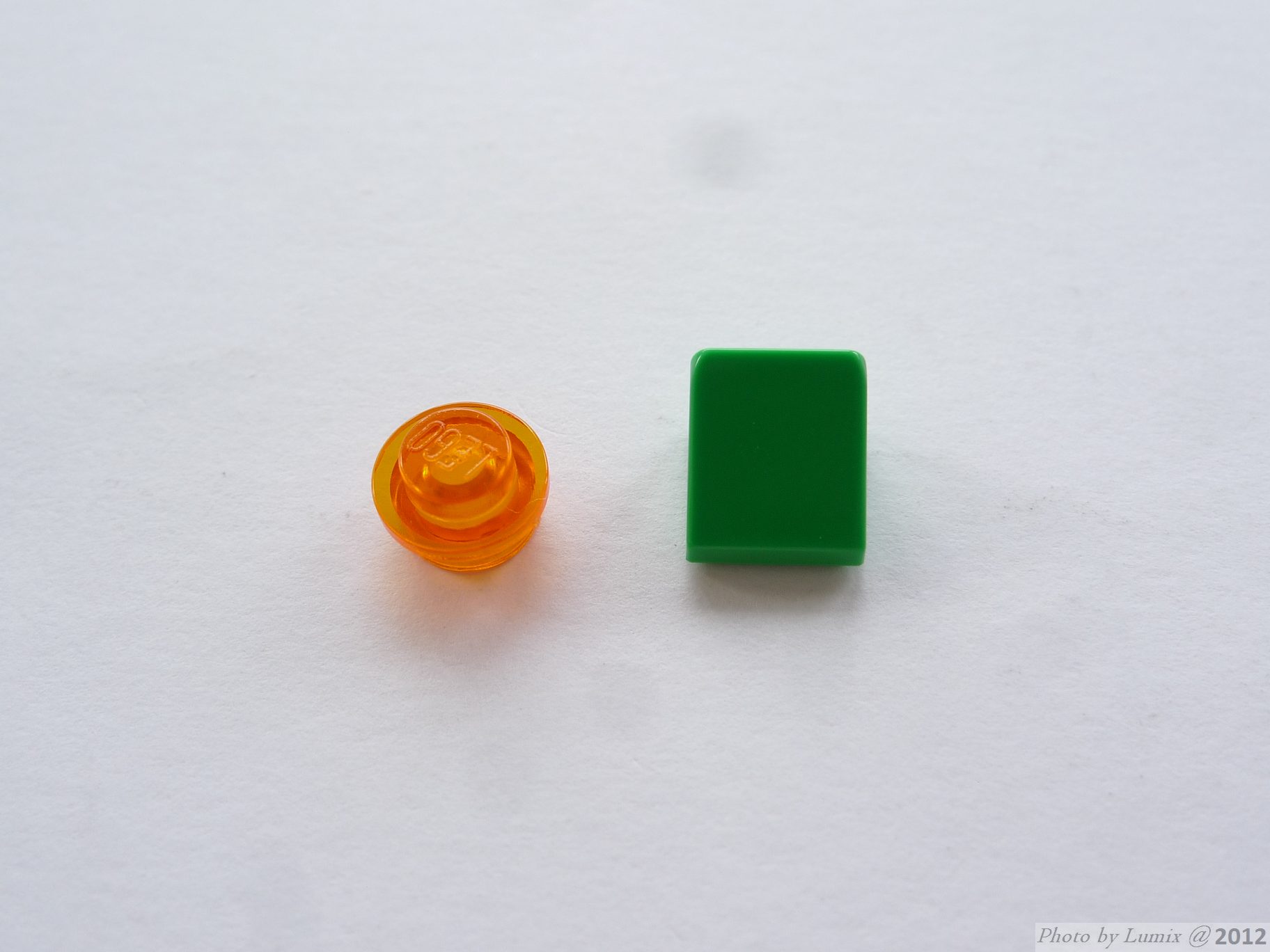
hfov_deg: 52.6
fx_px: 1284
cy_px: 476
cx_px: 635
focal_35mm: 35
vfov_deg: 40.7
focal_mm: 7.4
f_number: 4
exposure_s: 1/20
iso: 80
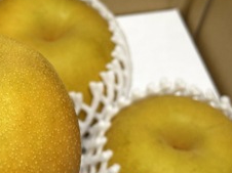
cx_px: 16
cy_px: 136
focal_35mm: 102
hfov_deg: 18.9
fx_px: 683
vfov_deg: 14.4
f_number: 1.78
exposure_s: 1/60
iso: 200
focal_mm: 6.76
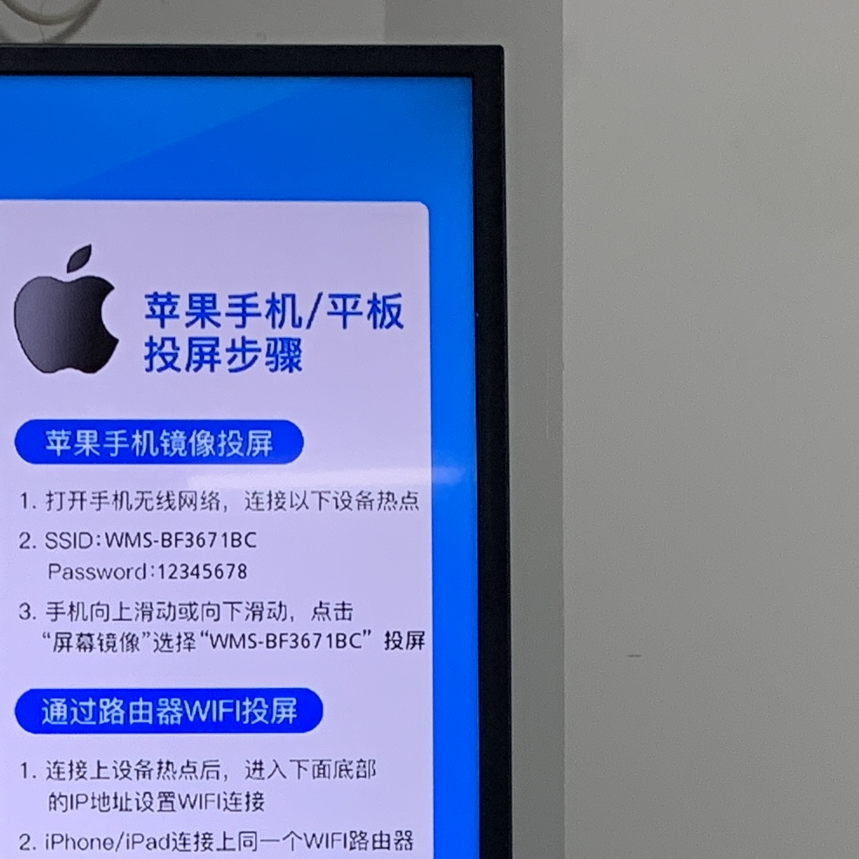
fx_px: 2639
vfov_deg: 16.8
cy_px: 1295
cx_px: -145
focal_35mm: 94
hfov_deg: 17.7
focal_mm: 4.25
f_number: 1.8
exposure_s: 1/121
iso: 80
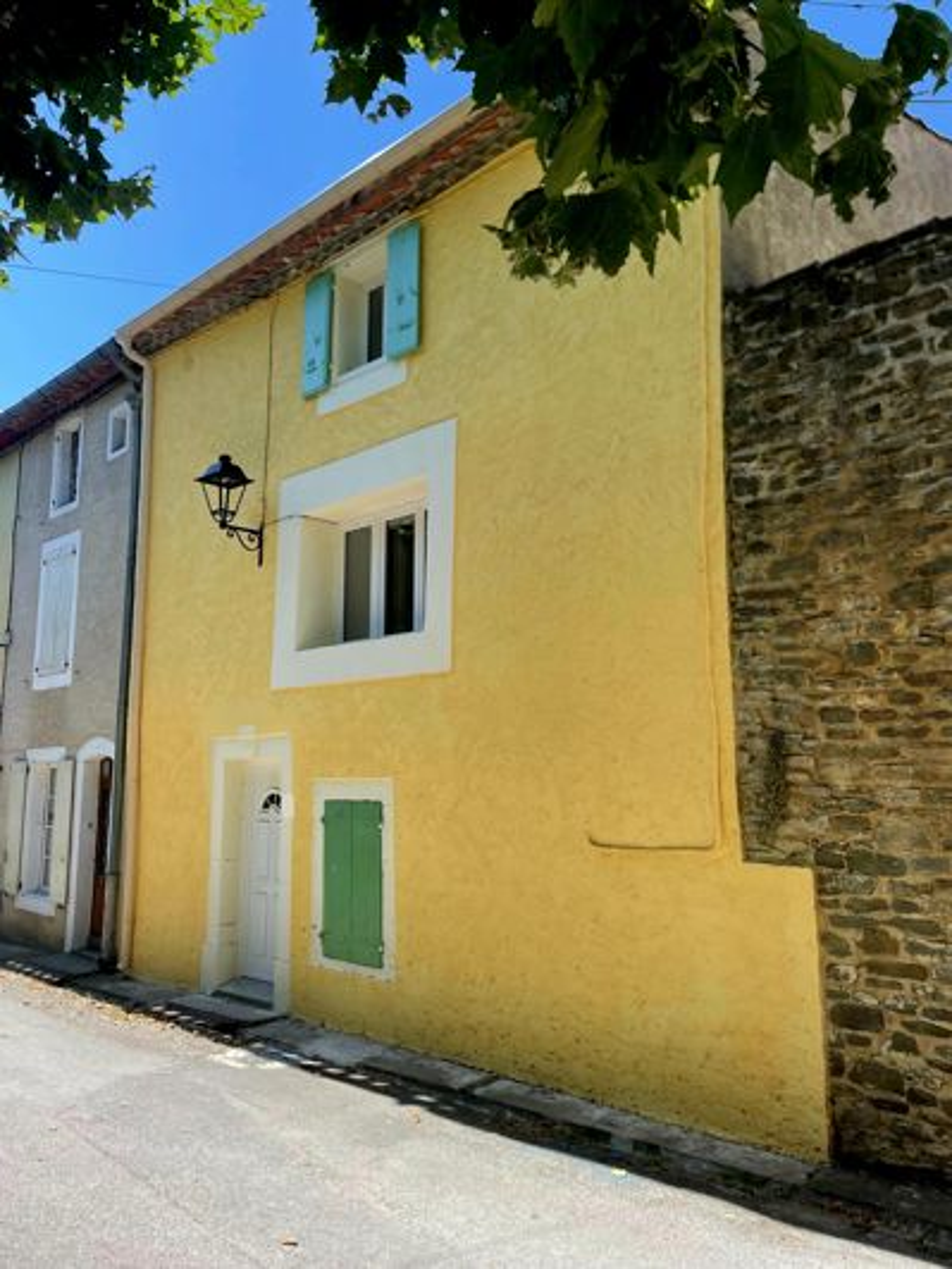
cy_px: 634
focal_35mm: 26
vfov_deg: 67.3
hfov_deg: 53.1
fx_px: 953
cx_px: 476
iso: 32
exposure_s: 1/1250
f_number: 1.6
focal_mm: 4.2
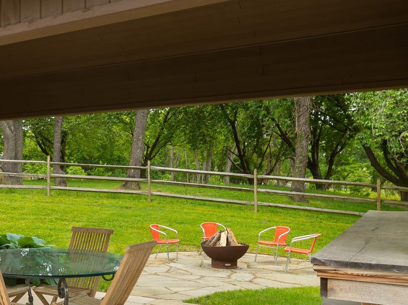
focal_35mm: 44
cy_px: 169
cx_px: 52
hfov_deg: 40.2
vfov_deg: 32.8
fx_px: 518
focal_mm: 23
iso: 200
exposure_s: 1/125
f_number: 8
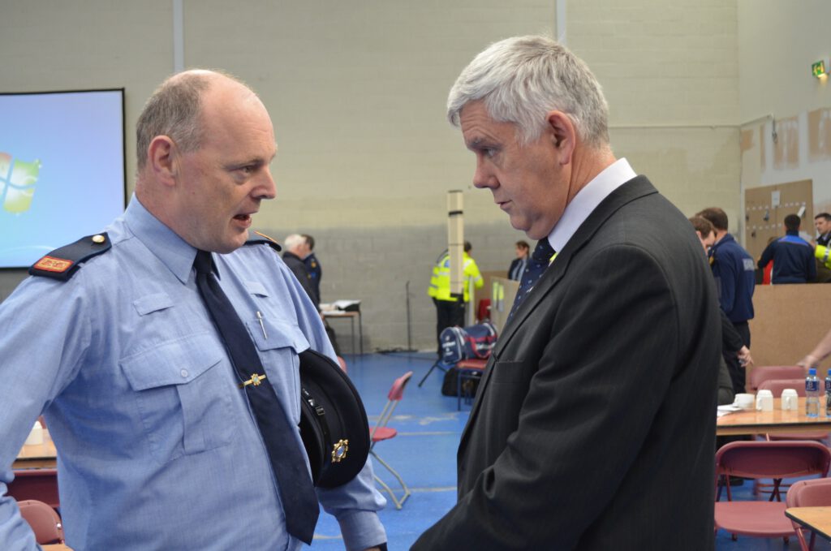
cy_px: 276
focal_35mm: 48
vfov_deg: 28.0
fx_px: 1106
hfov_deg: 41.2
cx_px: 416
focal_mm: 32
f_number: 4.8
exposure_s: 1/40
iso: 800
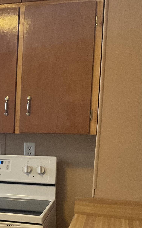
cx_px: -80
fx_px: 489
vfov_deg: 25.8
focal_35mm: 79
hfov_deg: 15.1
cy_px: 174
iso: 100
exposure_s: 1/60
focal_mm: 3
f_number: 1.8
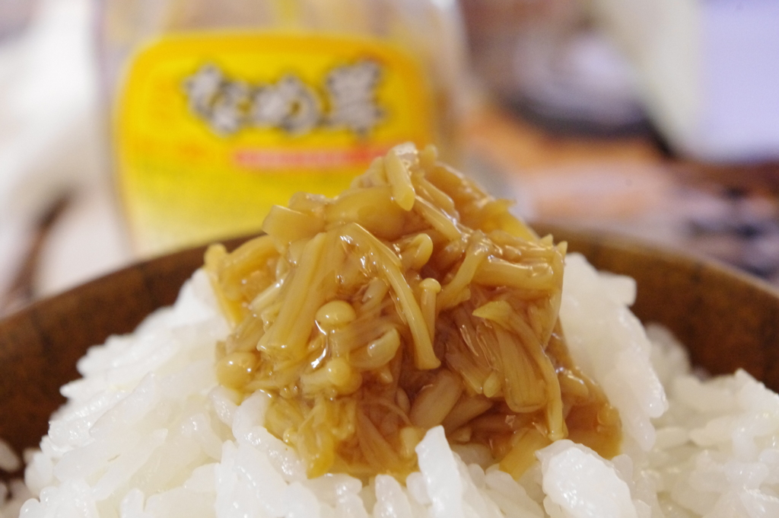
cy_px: 259
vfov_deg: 16.6
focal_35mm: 82
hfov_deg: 24.8
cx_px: 390
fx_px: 1772
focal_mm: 55
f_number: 10
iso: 3200
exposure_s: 1/6
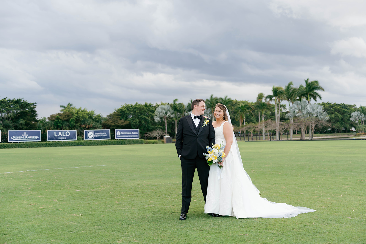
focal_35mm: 44
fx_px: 447
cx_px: 183
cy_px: 122
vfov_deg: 30.5
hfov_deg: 44.5
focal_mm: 44
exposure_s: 1/320
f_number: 2.8
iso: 125
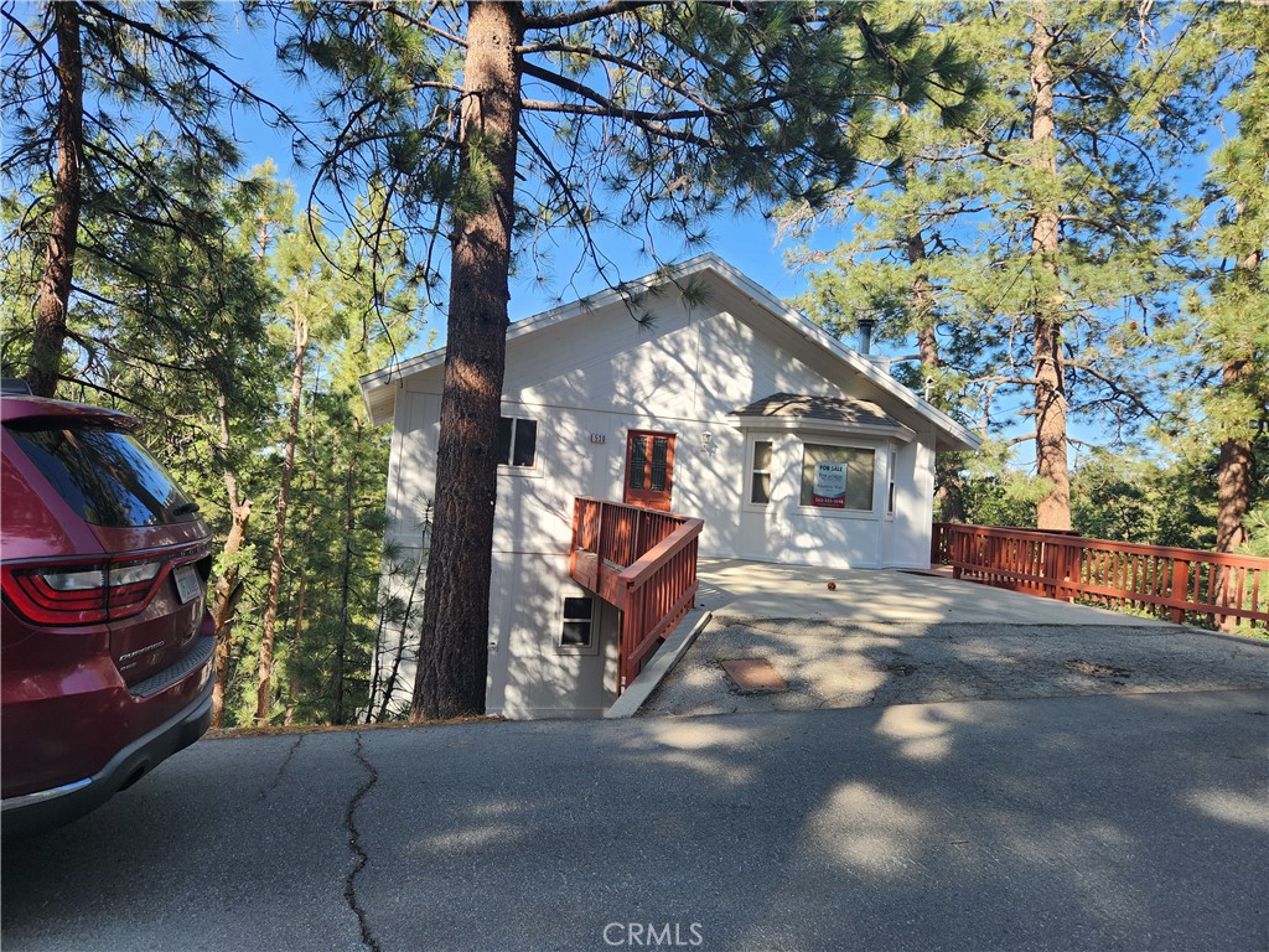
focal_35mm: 23
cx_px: 634
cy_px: 476
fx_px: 843
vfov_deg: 58.9
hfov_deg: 73.9
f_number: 1.8
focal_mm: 5.4
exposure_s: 1/360
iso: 20
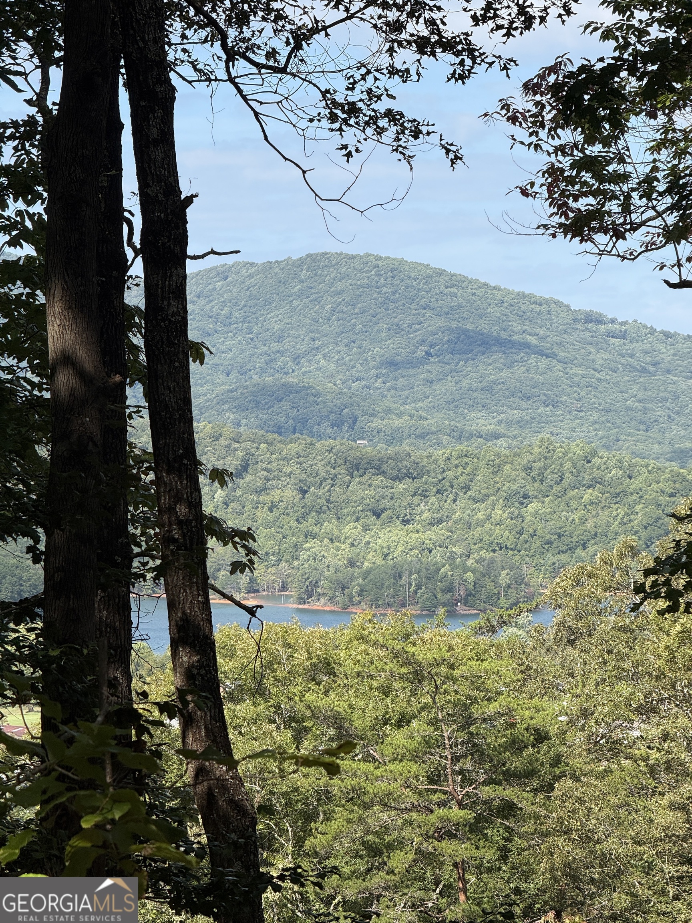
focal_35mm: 120
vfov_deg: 16.4
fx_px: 3199
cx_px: 346
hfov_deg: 12.3
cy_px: 462
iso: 50
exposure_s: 1/977
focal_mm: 15.66
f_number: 2.8
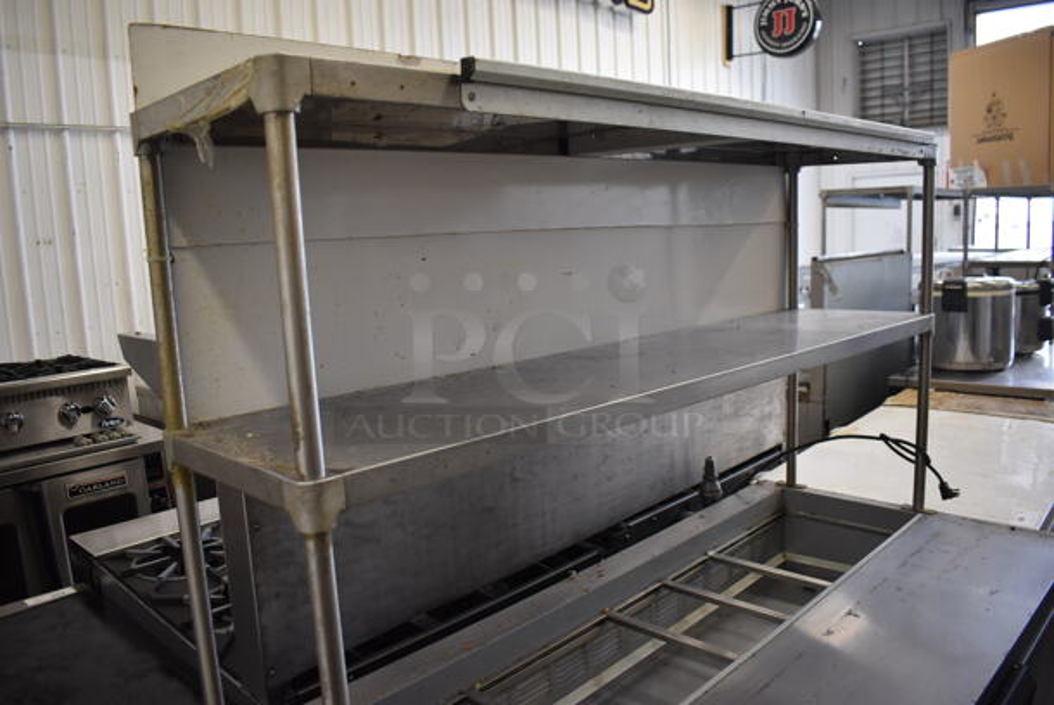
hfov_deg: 67.3
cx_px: 527
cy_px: 352
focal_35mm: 27
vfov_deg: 48.0
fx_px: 791
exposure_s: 1/200
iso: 800
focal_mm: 18
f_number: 3.5
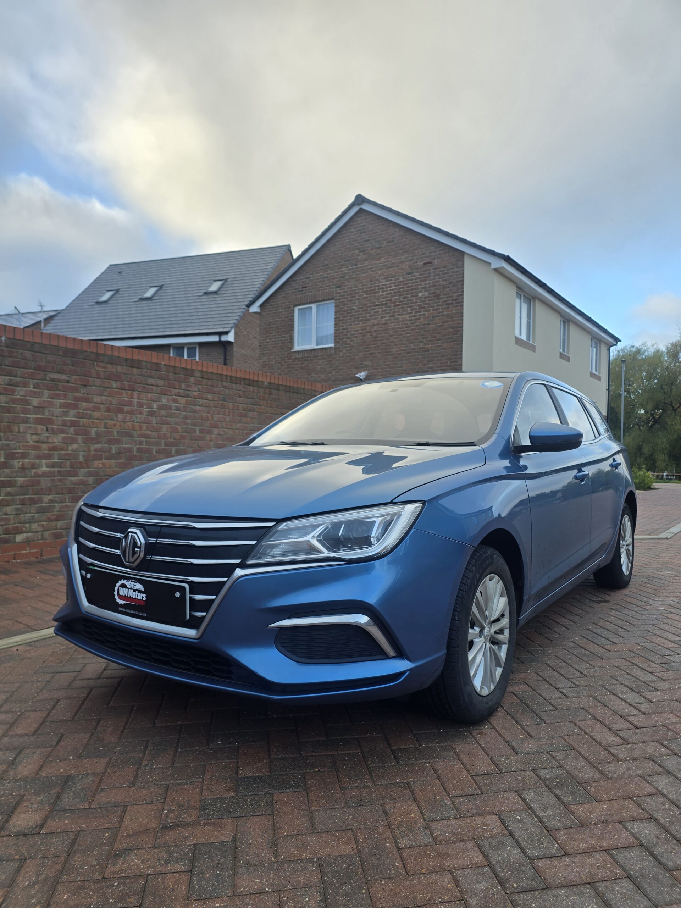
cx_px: 340
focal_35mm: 23
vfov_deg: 73.9
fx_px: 603
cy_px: 454
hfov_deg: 58.9
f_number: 1.7
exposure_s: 1/180
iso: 20
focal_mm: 6.3
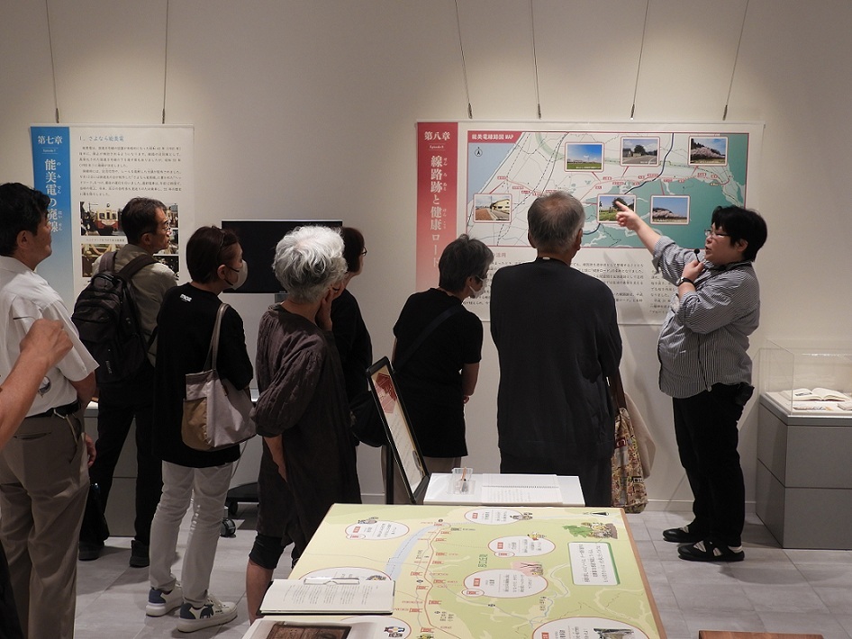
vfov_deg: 32.2
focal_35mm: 45
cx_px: 426
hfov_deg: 42.1
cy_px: 320
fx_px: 1108
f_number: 4
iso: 180
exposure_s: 1/30
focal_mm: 8.1
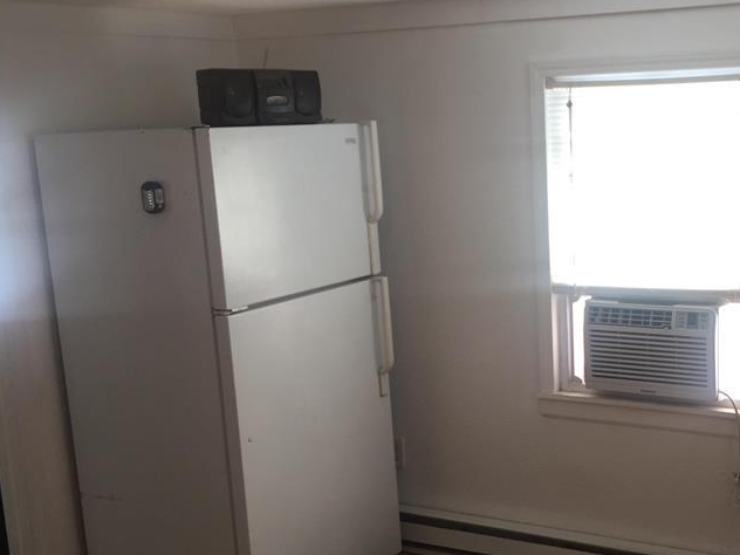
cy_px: 322
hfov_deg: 39.0
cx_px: 585
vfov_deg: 30.8
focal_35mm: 47
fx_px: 1005
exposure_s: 1/60
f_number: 2.2
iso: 40
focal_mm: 4.15
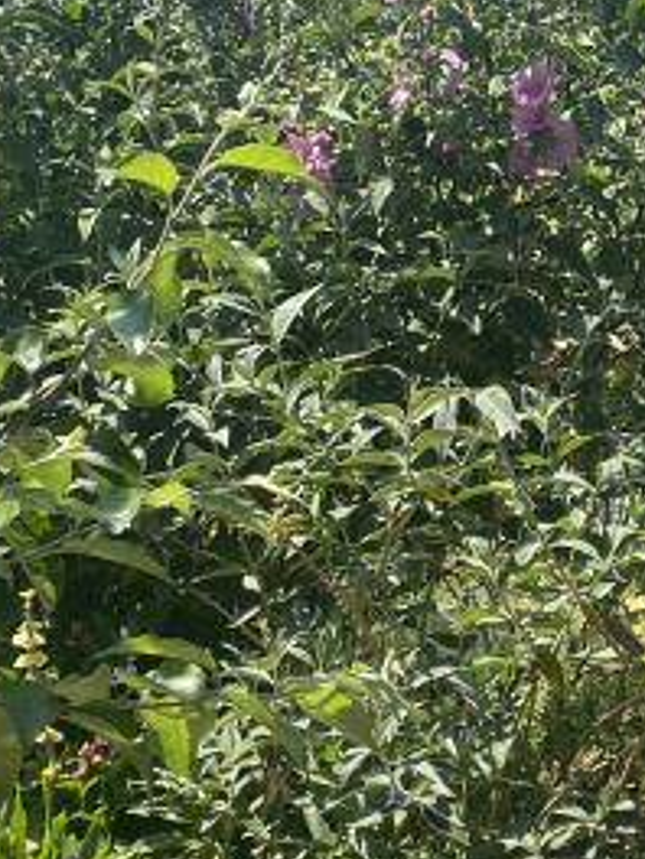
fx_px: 2509
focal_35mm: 101
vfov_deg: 19.4
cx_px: 476
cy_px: 403
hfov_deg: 14.6
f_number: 1.8
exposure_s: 1/1522
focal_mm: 4.25
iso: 32
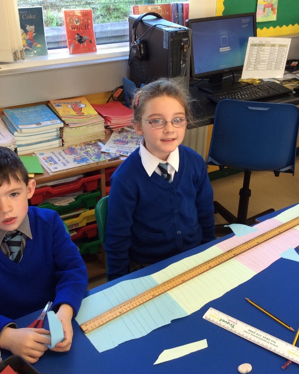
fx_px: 465
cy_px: 186
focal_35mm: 42
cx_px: 159
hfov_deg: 35.6
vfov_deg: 43.8
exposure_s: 1/33
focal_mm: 3.3
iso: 32
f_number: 2.4
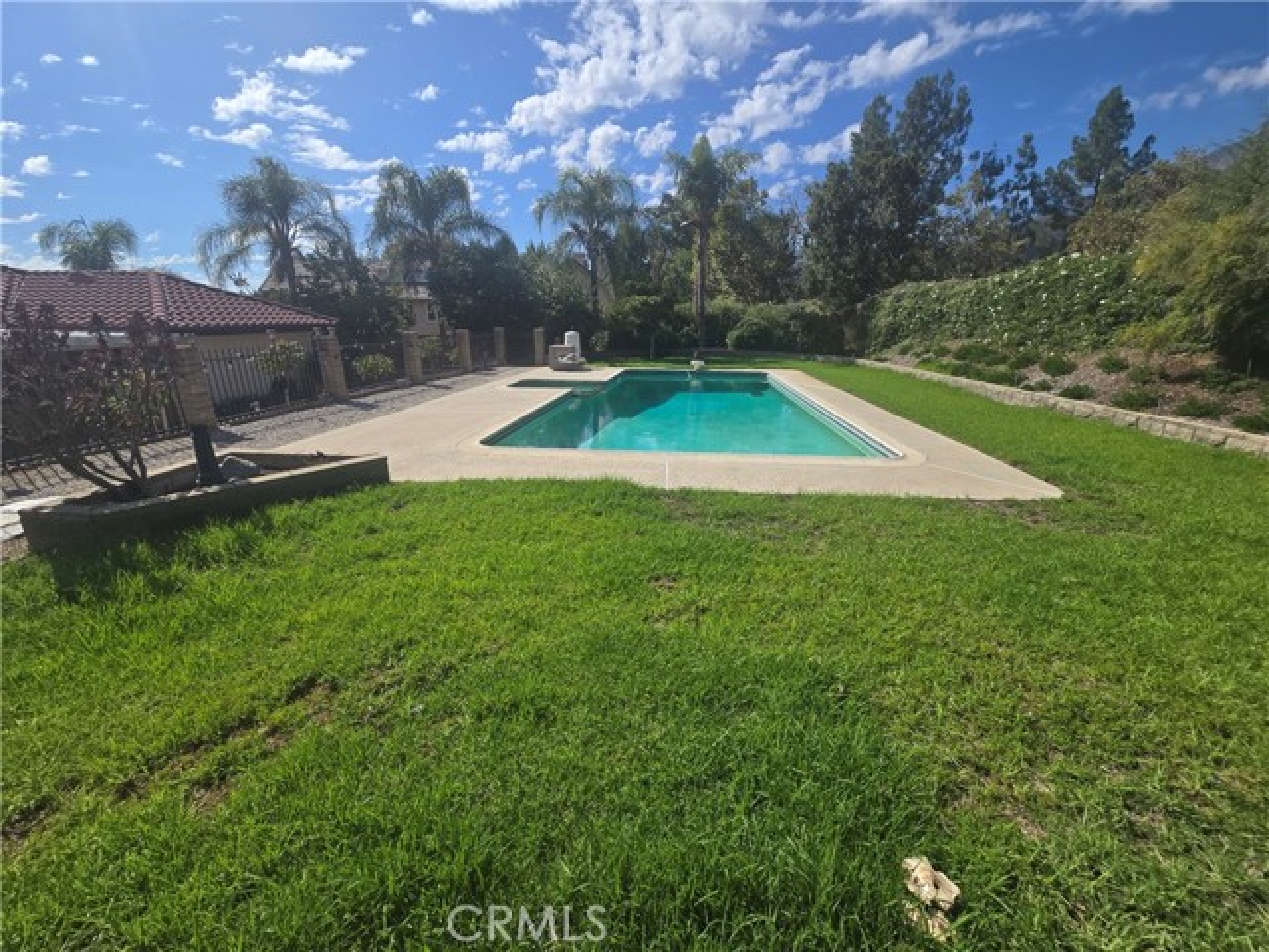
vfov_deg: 89.9
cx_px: 634
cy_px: 476
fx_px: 477
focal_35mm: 13
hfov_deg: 106.2
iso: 50
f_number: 2.2
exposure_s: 1/3354
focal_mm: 2.2
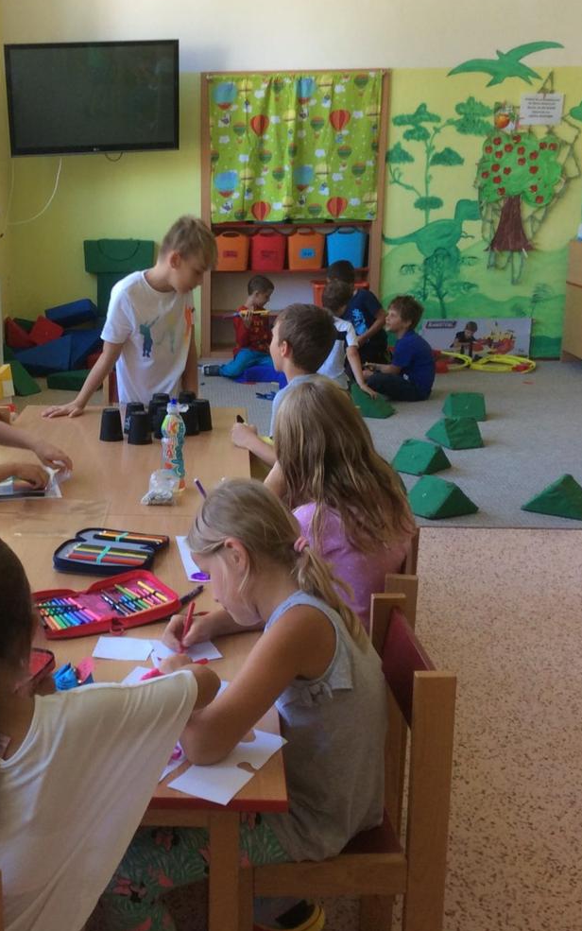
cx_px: 170
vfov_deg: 43.5
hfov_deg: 27.7
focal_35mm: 46
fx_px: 1167
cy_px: 464
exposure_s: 1/33
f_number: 2.4
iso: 40
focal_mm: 3.3
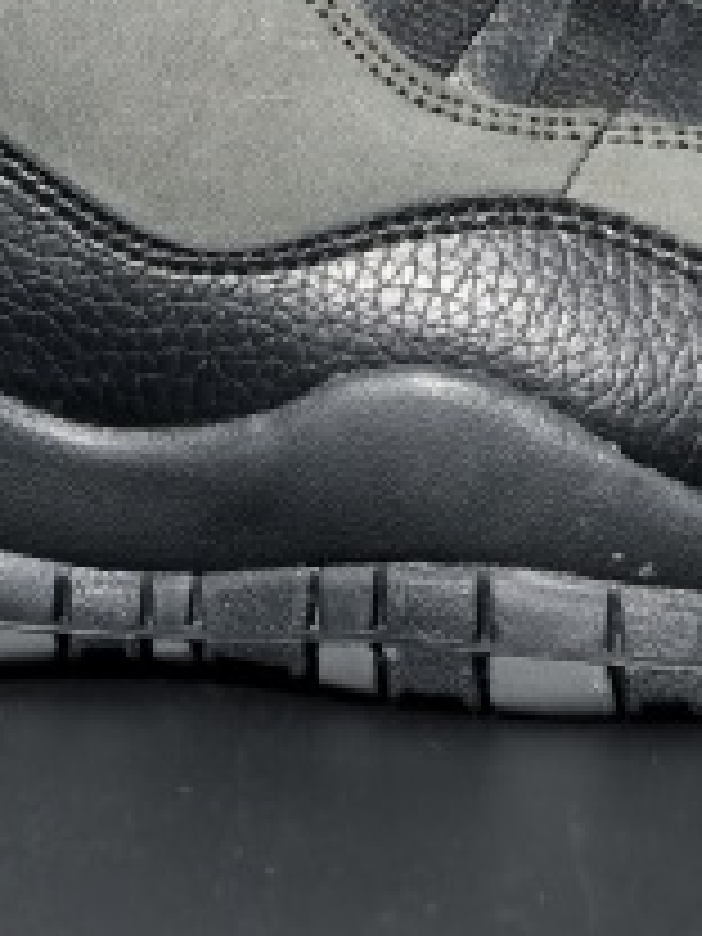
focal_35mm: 104
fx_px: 2812
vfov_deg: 18.1
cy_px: -153
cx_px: 490
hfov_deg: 14.2
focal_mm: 6.98
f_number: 2
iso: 50
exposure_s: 1/184
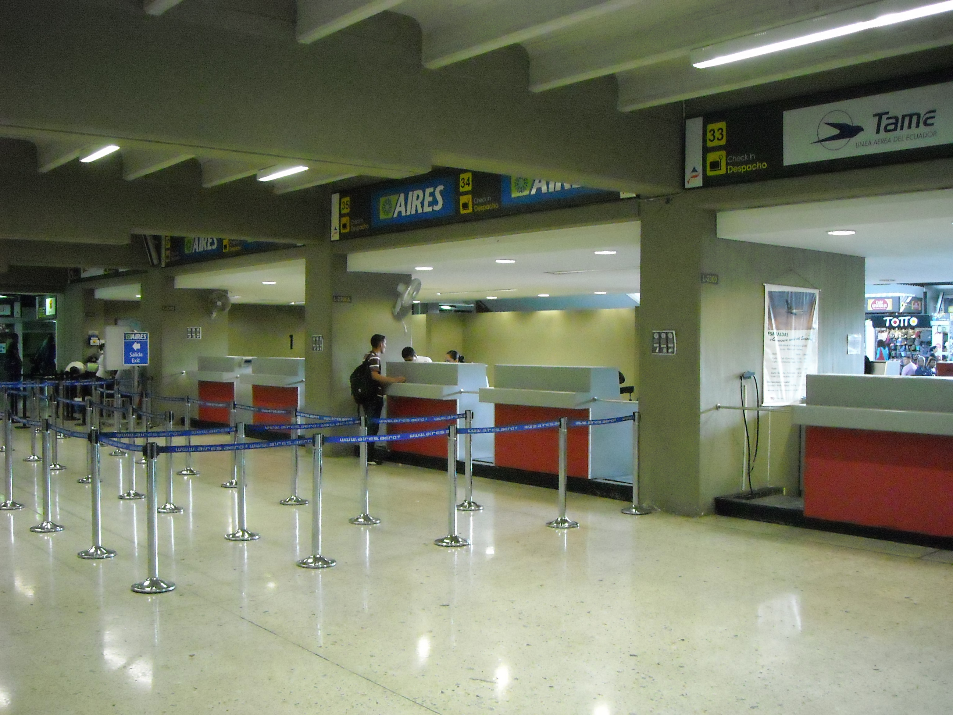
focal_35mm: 35
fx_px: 964
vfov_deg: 40.7
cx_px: 476
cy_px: 358
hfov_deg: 52.6
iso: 800
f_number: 2.8
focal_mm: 5.7
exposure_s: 1/57
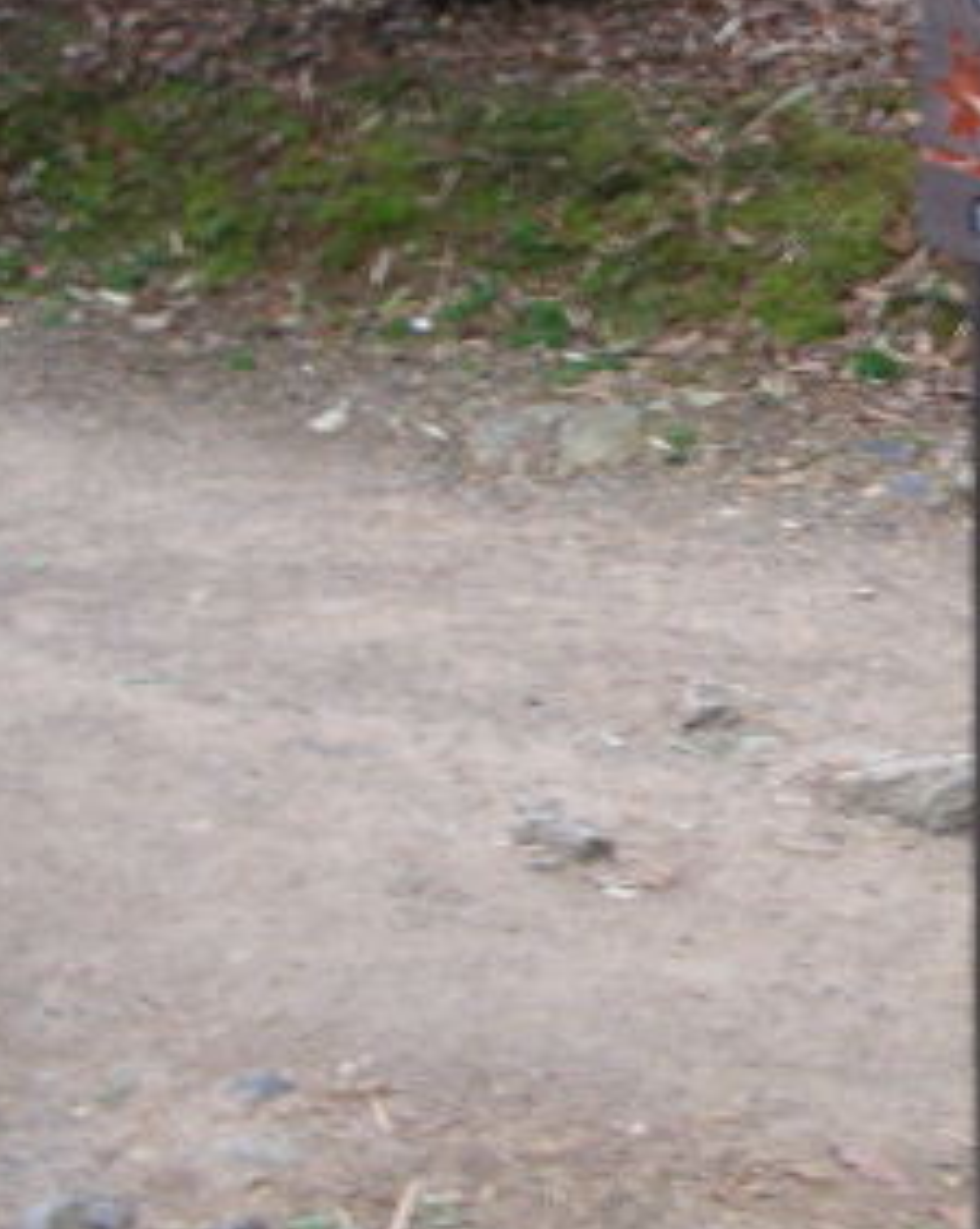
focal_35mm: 82
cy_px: 370
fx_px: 2978
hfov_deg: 18.1
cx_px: 1019
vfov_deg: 23.2
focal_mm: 5.7
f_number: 2.8
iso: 100
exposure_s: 1/5
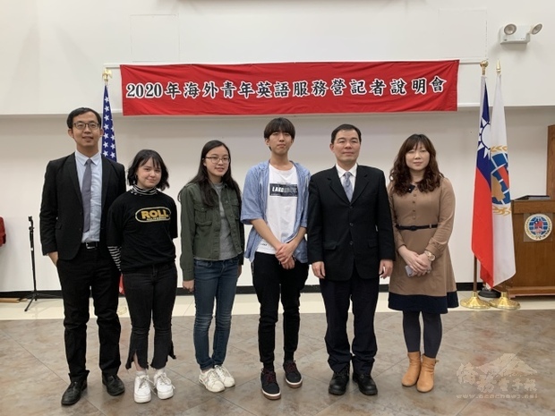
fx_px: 417
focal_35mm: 26
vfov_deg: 53.1
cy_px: 208
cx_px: 278
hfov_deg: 67.3
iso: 160
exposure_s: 1/60
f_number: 1.8
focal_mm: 4.25
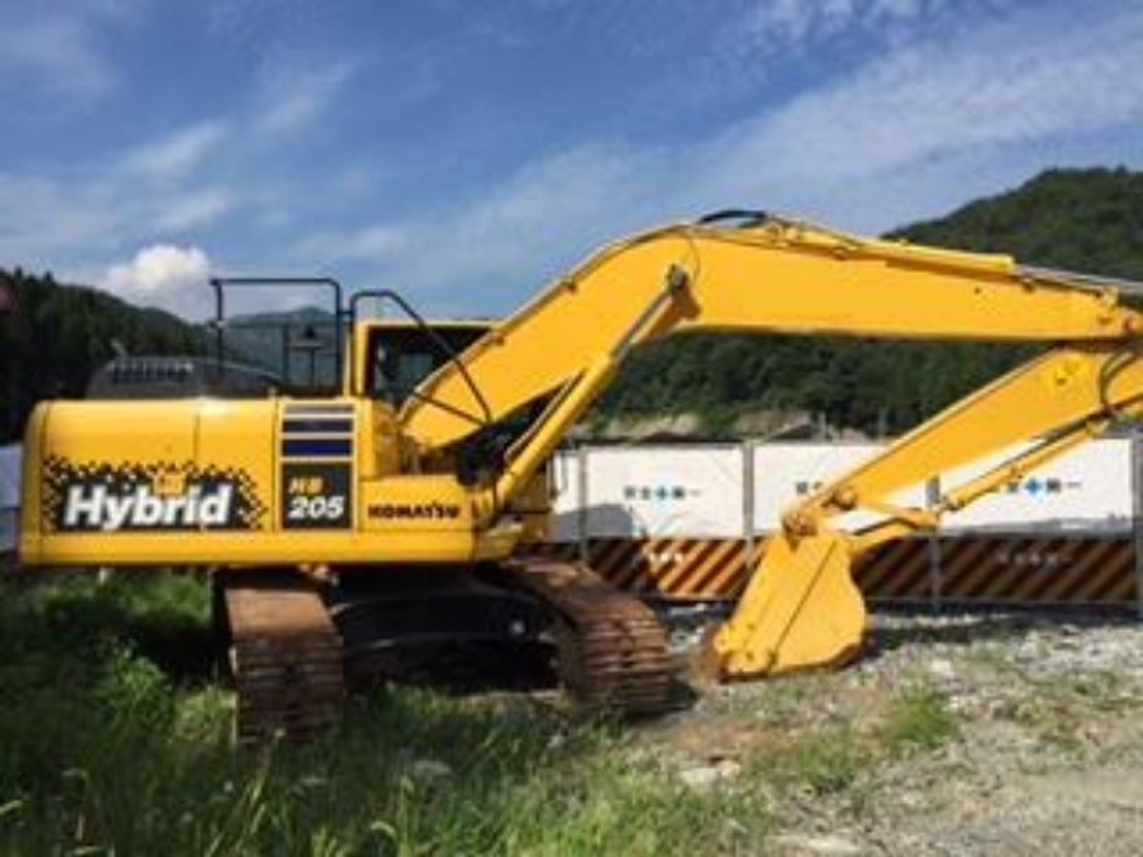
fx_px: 957
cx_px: 572
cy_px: 428
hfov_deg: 61.7
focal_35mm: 29
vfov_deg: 48.2
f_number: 2.2
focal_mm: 4.15
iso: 32
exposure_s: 1/2326
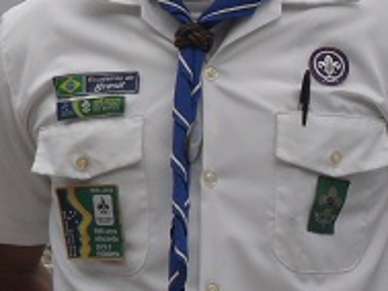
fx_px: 2849
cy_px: 31
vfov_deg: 5.8
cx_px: -148
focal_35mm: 254
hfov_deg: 7.7
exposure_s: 1/500
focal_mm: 14.1
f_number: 4.4
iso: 100
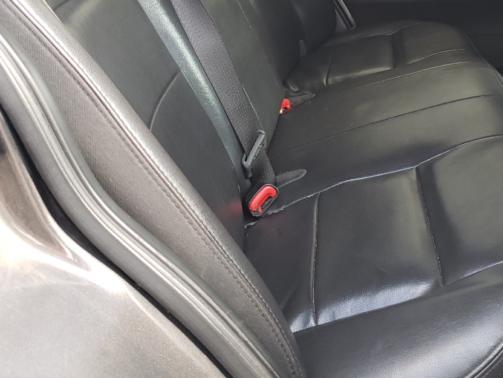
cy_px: 50
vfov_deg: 28.2
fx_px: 727
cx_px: 370
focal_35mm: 50
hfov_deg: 37.4
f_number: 1.5
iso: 69
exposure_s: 1/100
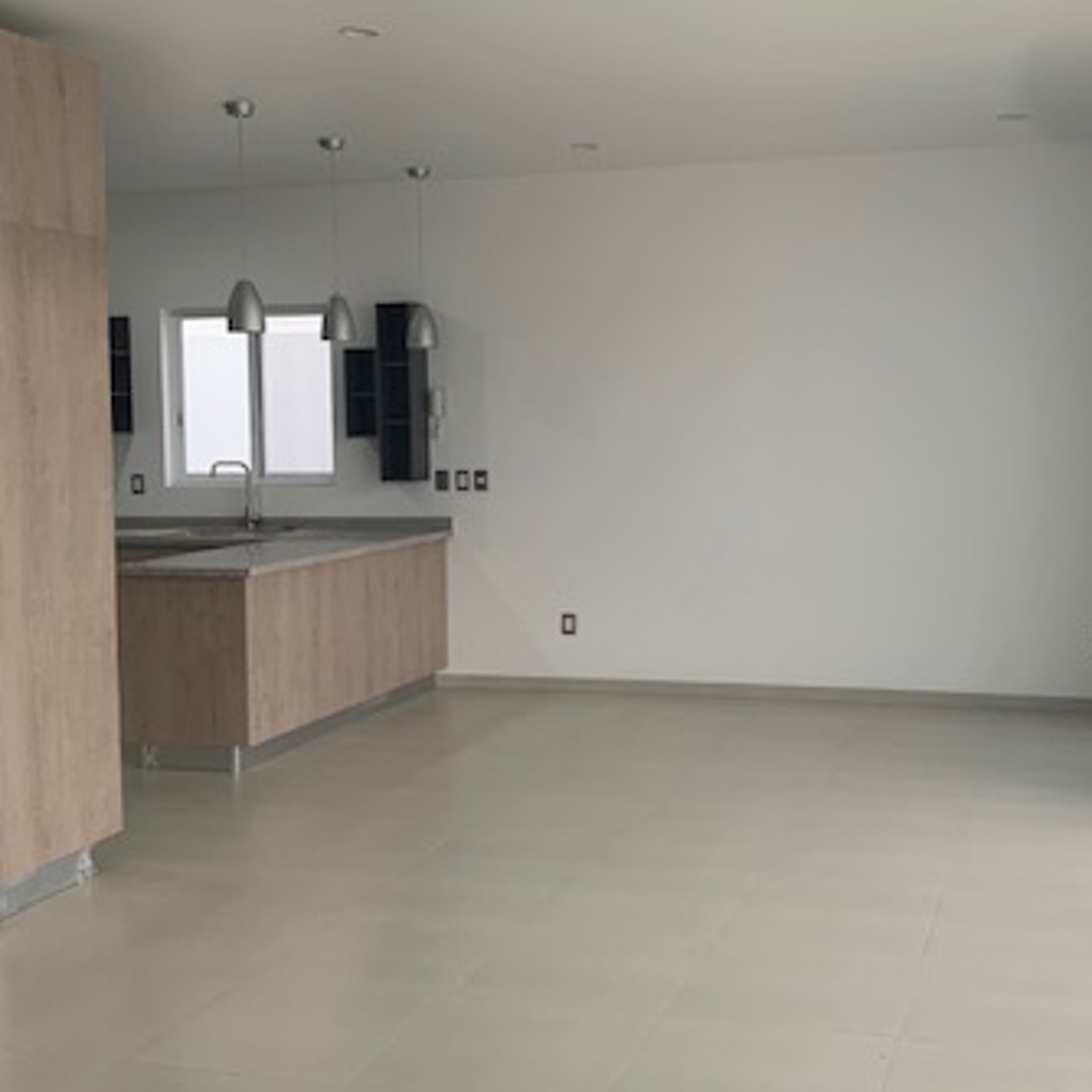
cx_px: 631
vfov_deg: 38.3
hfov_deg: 38.3
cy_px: 510
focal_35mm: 44
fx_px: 1570
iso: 80
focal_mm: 4.25
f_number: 1.8
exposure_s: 1/121
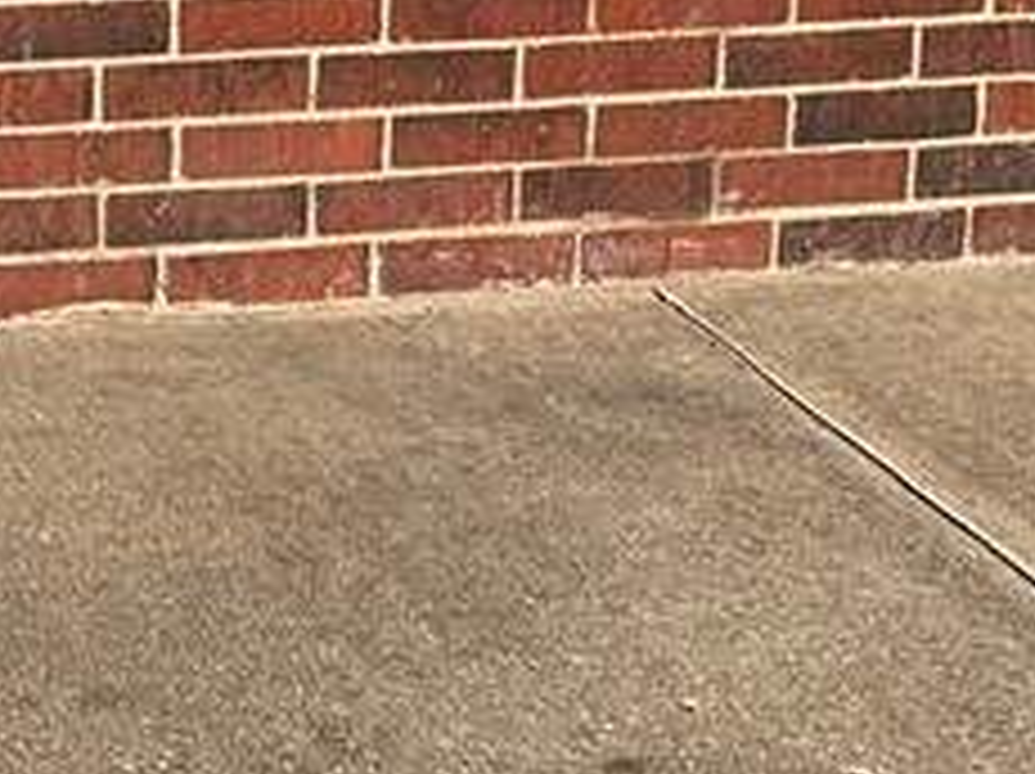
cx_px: -252
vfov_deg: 12.4
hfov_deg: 16.2
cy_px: -194
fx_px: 3465
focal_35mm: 116
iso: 50
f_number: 1.6
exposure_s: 1/2410
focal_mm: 5.1
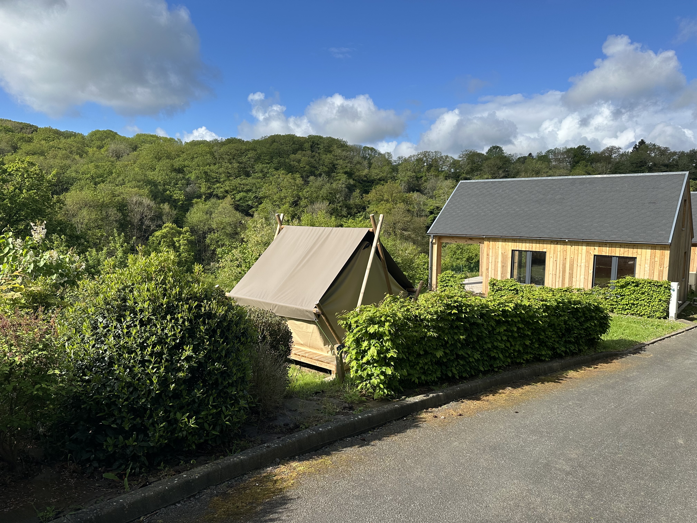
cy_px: 262
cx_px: 348
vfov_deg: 56.8
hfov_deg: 71.6
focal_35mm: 24
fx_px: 483
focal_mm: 6.86
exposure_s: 1/3155
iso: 80
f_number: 1.78
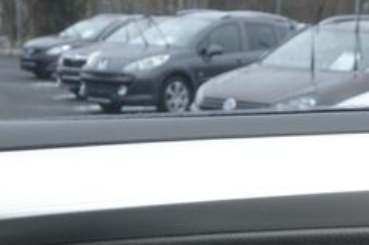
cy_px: 507
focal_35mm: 113
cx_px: 297
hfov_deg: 18.0
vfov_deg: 10.9
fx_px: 1157
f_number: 3.5
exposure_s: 1/125
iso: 220
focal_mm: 10
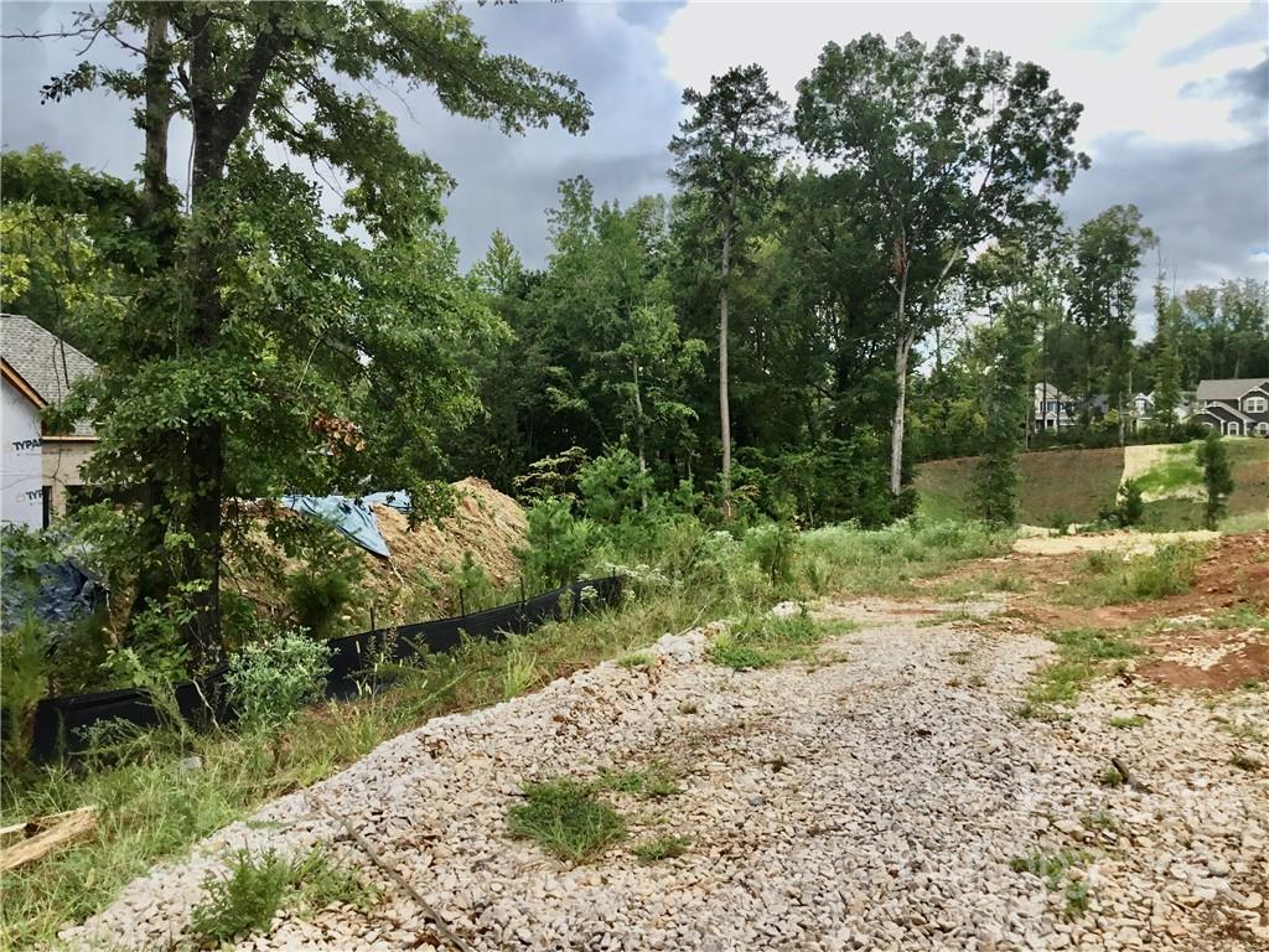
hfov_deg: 58.4
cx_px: 634
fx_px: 1136
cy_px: 476
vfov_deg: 45.4
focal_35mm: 31
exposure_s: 1/734
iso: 25
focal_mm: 3.3
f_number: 2.4
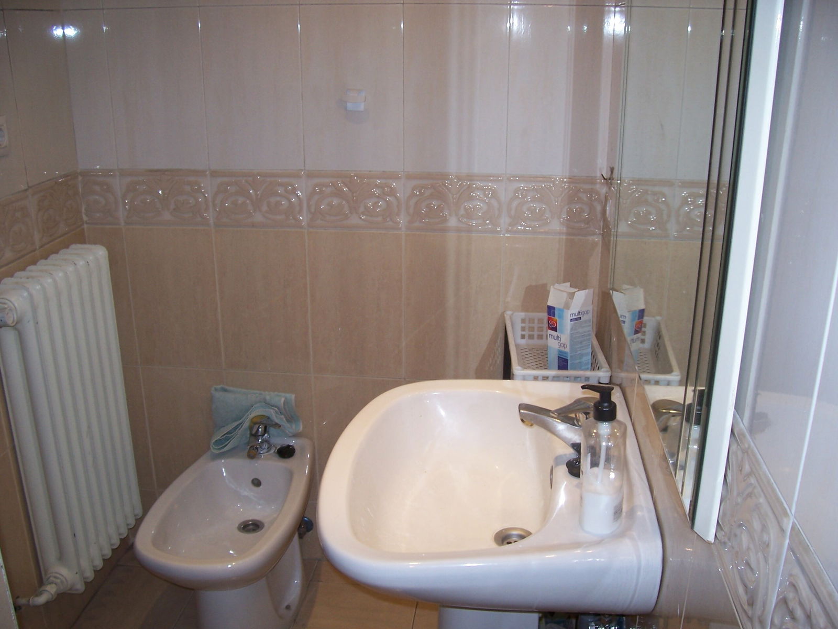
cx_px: 419
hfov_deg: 54.0
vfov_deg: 41.8
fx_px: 823
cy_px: 314
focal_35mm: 34
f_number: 2.7
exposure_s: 1/60
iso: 80
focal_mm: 5.6
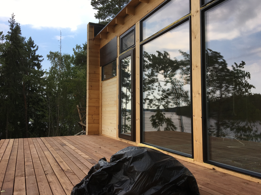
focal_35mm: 29
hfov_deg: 61.7
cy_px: 98
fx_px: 219
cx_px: 130
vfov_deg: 48.2
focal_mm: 4.15
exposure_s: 1/447
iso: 25
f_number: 2.2
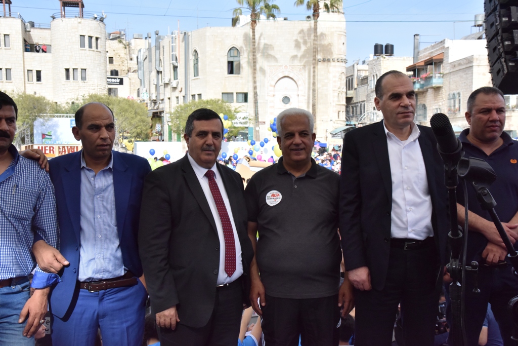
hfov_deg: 42.7
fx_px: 662
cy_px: 173
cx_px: 259
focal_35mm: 46
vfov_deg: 29.3
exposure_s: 1/800
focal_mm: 46
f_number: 14
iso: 2500
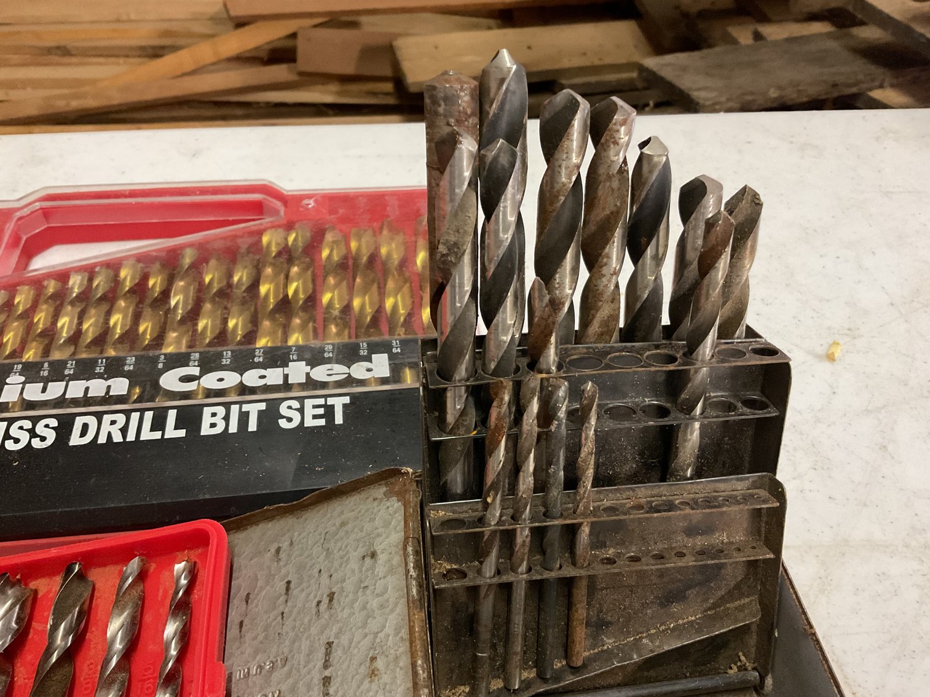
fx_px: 779
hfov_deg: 61.7
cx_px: 465
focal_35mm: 29
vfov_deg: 48.2
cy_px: 348
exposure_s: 1/30
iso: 250
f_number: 1.8
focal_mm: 3
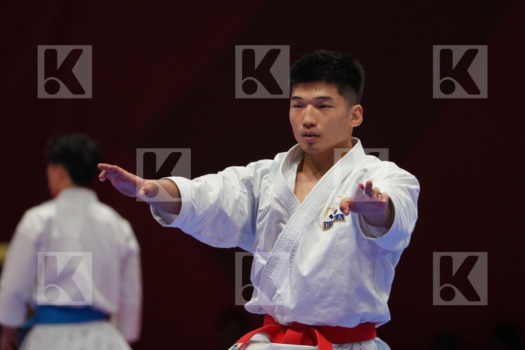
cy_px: 175
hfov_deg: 4.9
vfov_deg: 3.3
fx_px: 6125
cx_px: 262
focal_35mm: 420
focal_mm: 280
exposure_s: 1/500
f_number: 4
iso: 1250
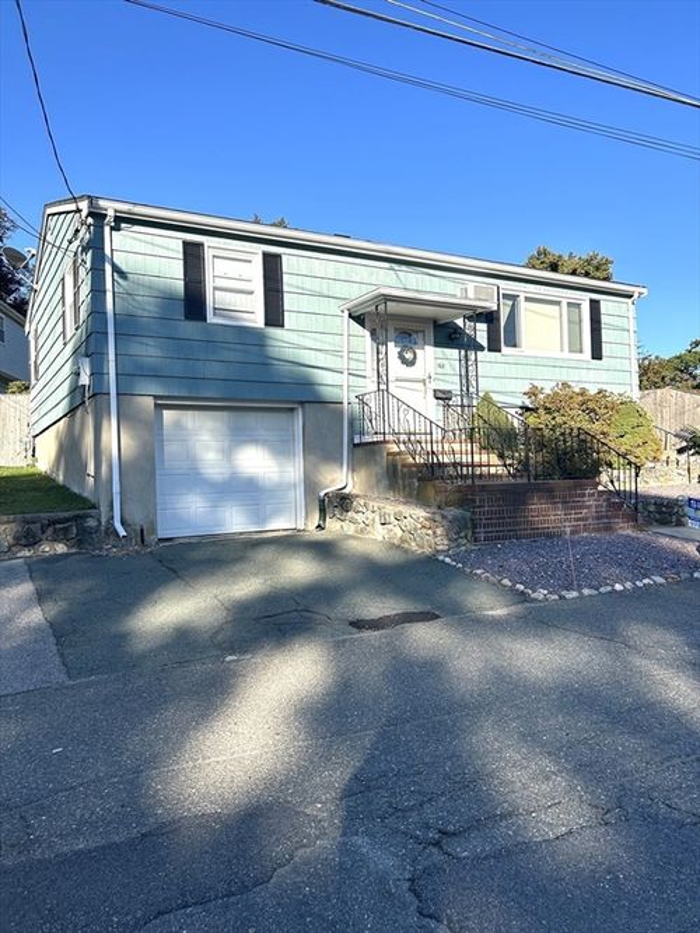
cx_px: 350
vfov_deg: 67.3
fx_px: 701
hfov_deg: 53.0
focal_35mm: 26
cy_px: 466
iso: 50
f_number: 1.5
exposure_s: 1/2695
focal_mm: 5.7
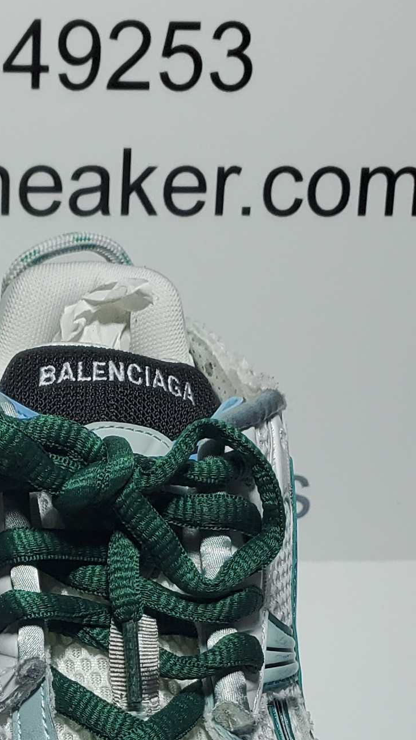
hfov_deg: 13.6
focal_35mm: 88
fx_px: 1726
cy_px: 765
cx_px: 15
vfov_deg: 23.1
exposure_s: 1/1024
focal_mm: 4.3
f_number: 1.5
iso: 50
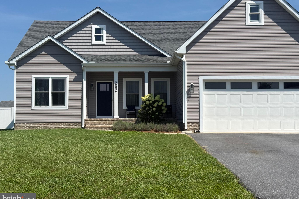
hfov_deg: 39.6
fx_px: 415
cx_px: 149
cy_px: 93
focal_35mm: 50
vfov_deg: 27.0
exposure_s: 1/6024
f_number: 1.78
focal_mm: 6.76
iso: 64
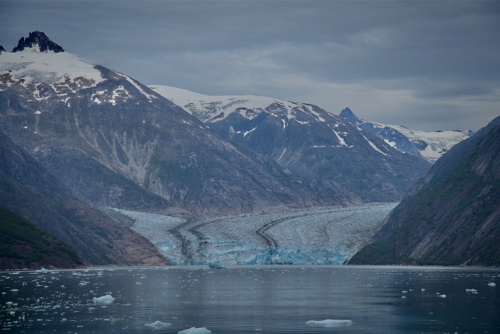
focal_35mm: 120
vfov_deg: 11.4
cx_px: 250
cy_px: 167
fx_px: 1667
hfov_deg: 17.1
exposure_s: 1/250
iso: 100
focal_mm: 120
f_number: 8
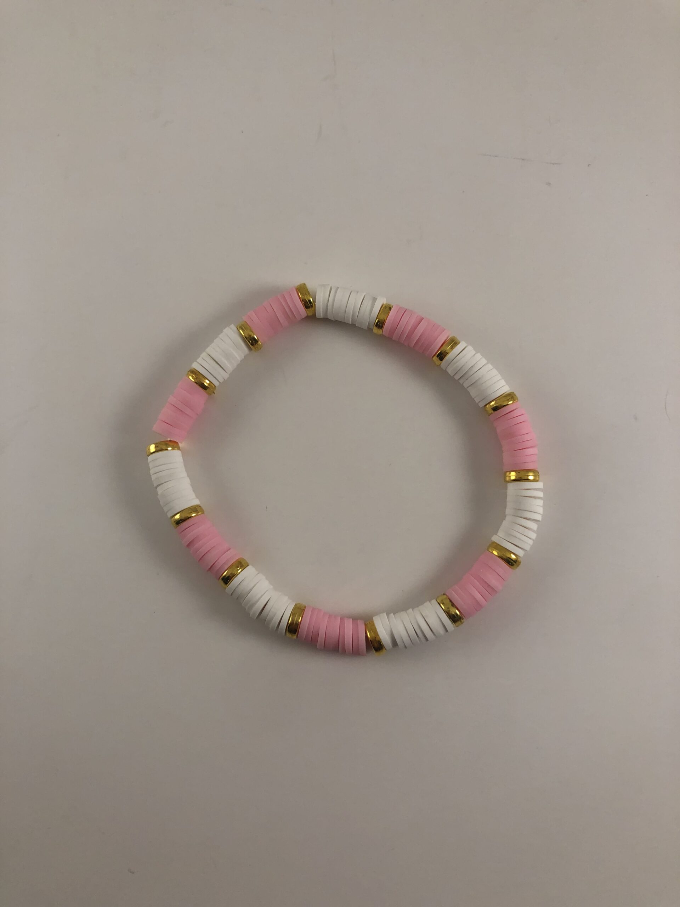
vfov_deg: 63.4
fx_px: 733
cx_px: 340
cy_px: 454
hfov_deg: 49.7
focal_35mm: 28
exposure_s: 1/120
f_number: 1.8
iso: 50
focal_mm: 3.99
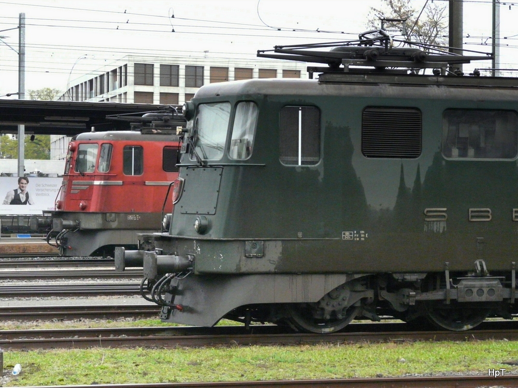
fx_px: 1586
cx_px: 259
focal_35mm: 106
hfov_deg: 18.5
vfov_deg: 14.0
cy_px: 194
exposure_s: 1/200
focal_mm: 17.5
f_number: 3.6
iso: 800
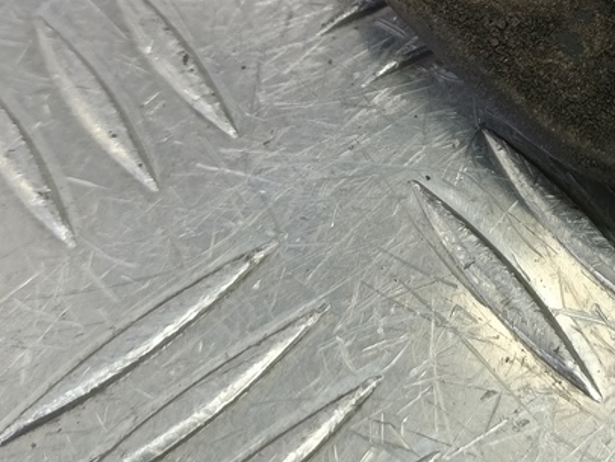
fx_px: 1031
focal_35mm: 58
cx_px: 688
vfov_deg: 23.7
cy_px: -47
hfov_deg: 29.7
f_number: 1.6
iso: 127
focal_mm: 4.11
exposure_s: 1/50
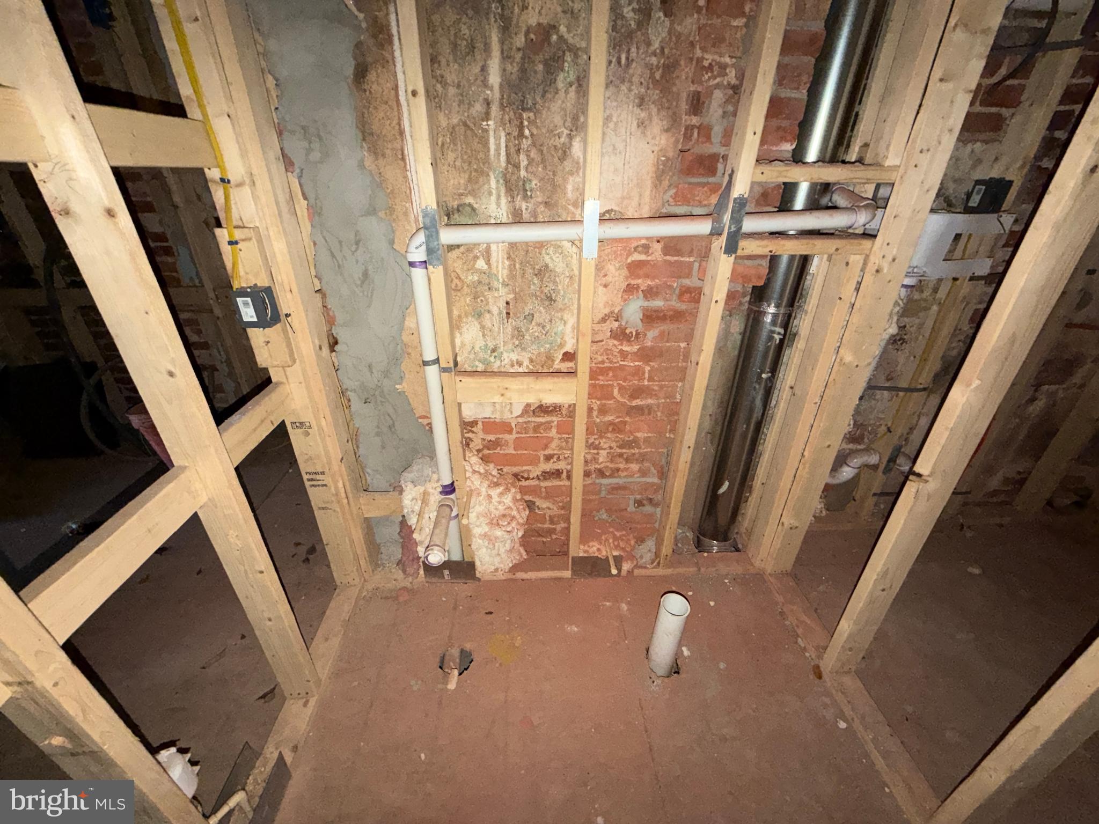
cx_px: 550
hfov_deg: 102.1
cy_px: 412
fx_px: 444
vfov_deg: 85.7
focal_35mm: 14
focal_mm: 2.22
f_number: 2.2
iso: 250
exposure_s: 1/28
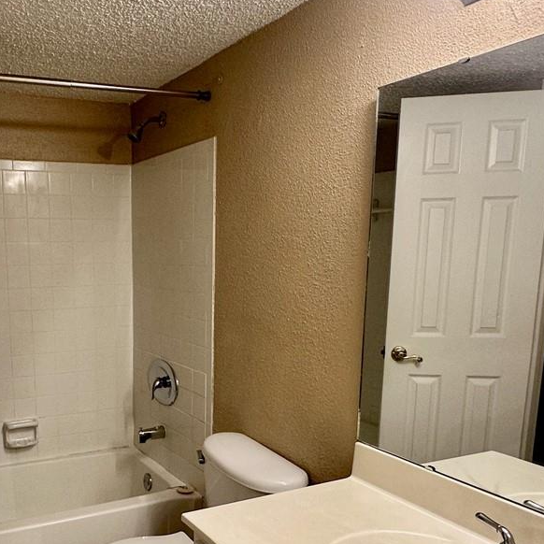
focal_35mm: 34
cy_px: 361
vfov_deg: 47.7
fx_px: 605
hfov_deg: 46.5
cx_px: 129
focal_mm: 2.22
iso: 125
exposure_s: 1/120
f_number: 2.2
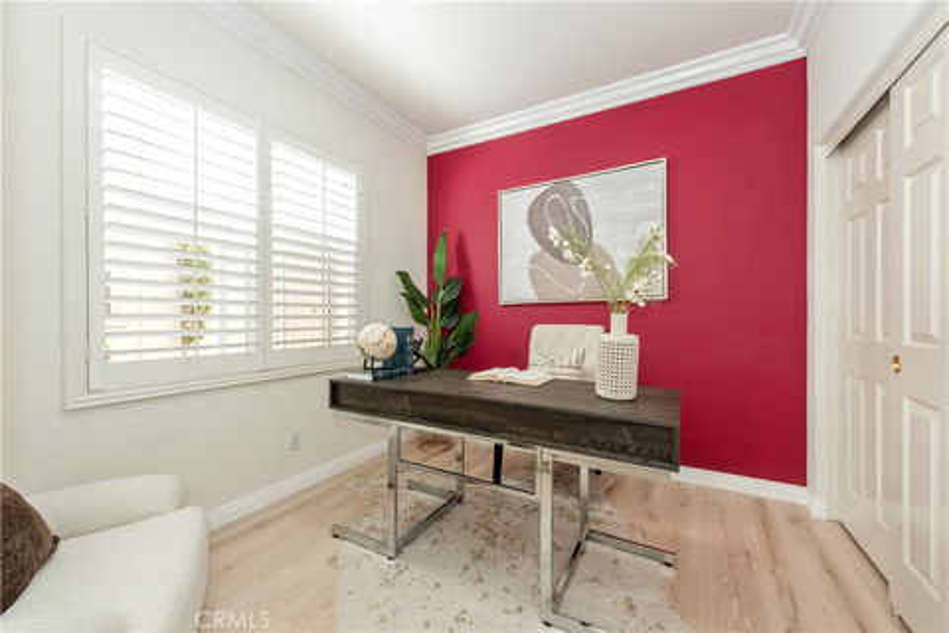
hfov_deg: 104.3
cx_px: 474
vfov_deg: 81.2
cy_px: 316
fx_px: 369
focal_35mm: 14
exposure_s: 1/125
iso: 450
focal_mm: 14
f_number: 5.6
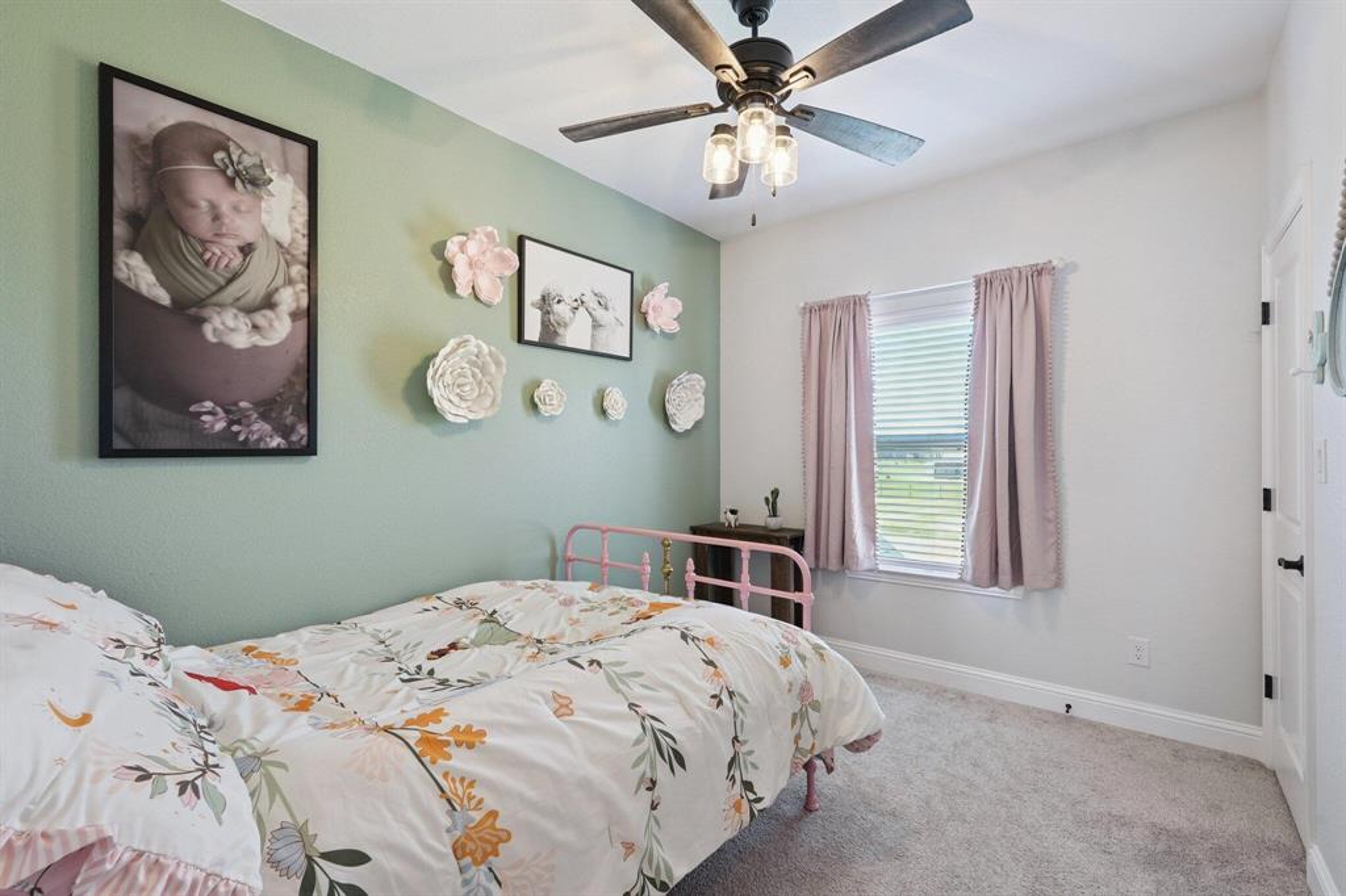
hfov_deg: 96.8
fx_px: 598
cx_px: 673
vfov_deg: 73.7
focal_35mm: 16
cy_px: 448
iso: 400
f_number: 11
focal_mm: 16
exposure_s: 1/6
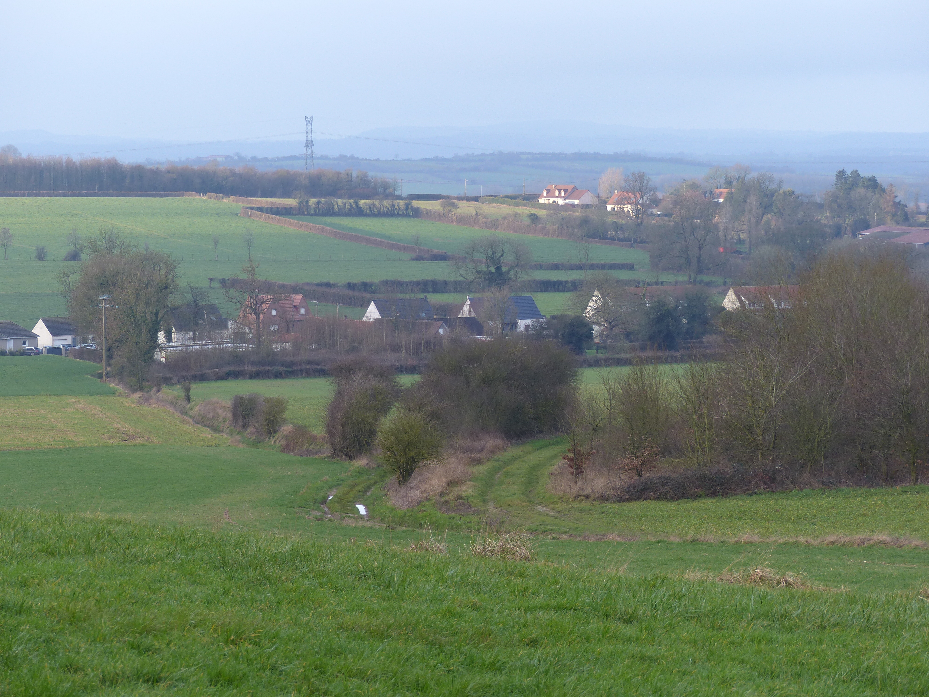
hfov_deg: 12.7
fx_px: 4160
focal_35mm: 155
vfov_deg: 9.6
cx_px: 464
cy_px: 348
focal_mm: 27.8
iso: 100
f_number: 3.2
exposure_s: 1/160
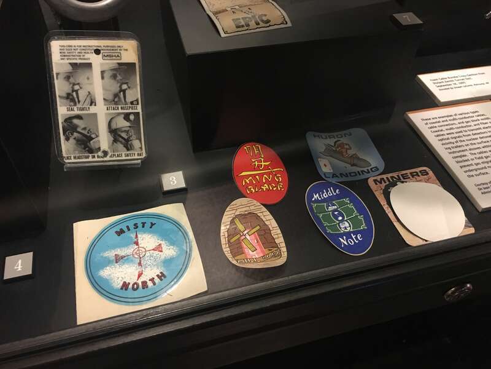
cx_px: 246
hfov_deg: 61.7
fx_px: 411
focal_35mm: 29
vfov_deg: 48.2
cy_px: 184
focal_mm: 4.15
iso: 320
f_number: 2.2
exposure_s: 1/15
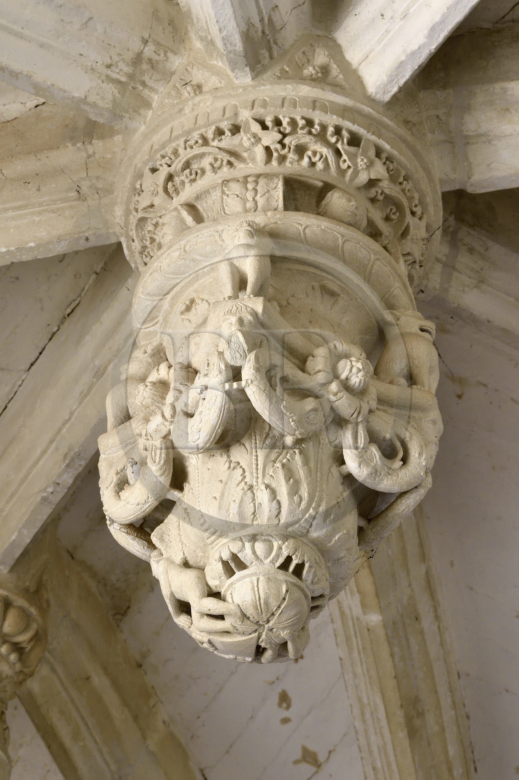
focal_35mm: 140
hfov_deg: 9.8
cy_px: 390
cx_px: 260
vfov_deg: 14.7
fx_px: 3031
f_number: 10
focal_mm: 140
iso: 1600
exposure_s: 1/60
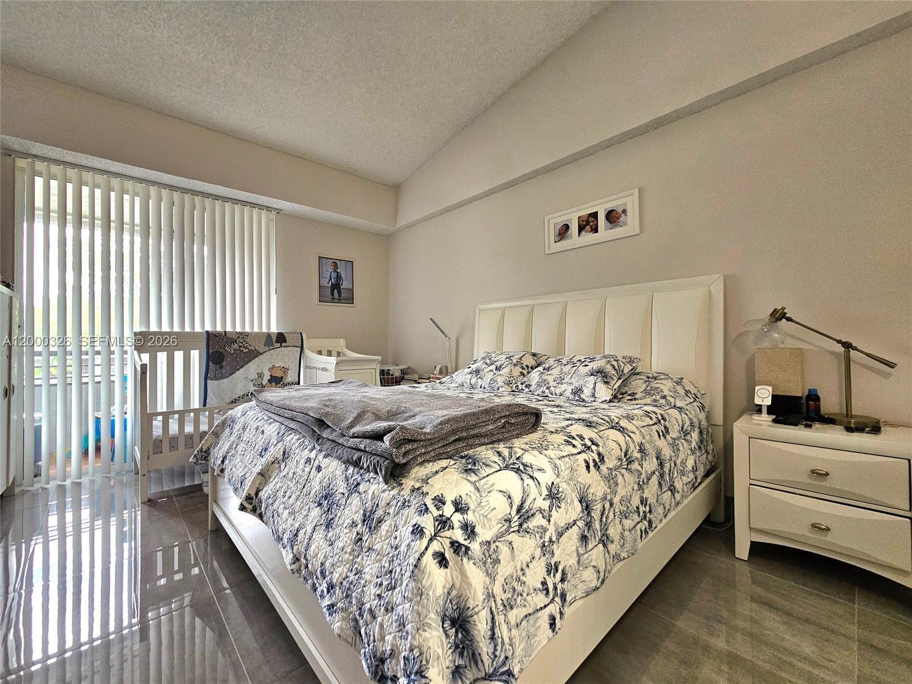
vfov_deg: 89.9
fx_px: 343
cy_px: 342
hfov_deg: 106.2
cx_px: 456
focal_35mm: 13
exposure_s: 1/60.2
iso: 250
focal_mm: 2.2
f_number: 2.2
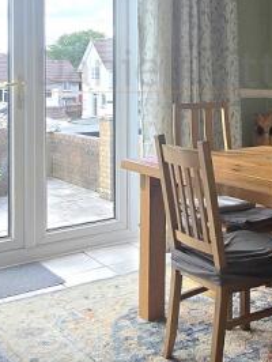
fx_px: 523
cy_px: 79
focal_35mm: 50
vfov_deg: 37.0
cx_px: 203
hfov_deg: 28.7
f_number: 2.2
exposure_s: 1/132
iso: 50
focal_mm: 2.2
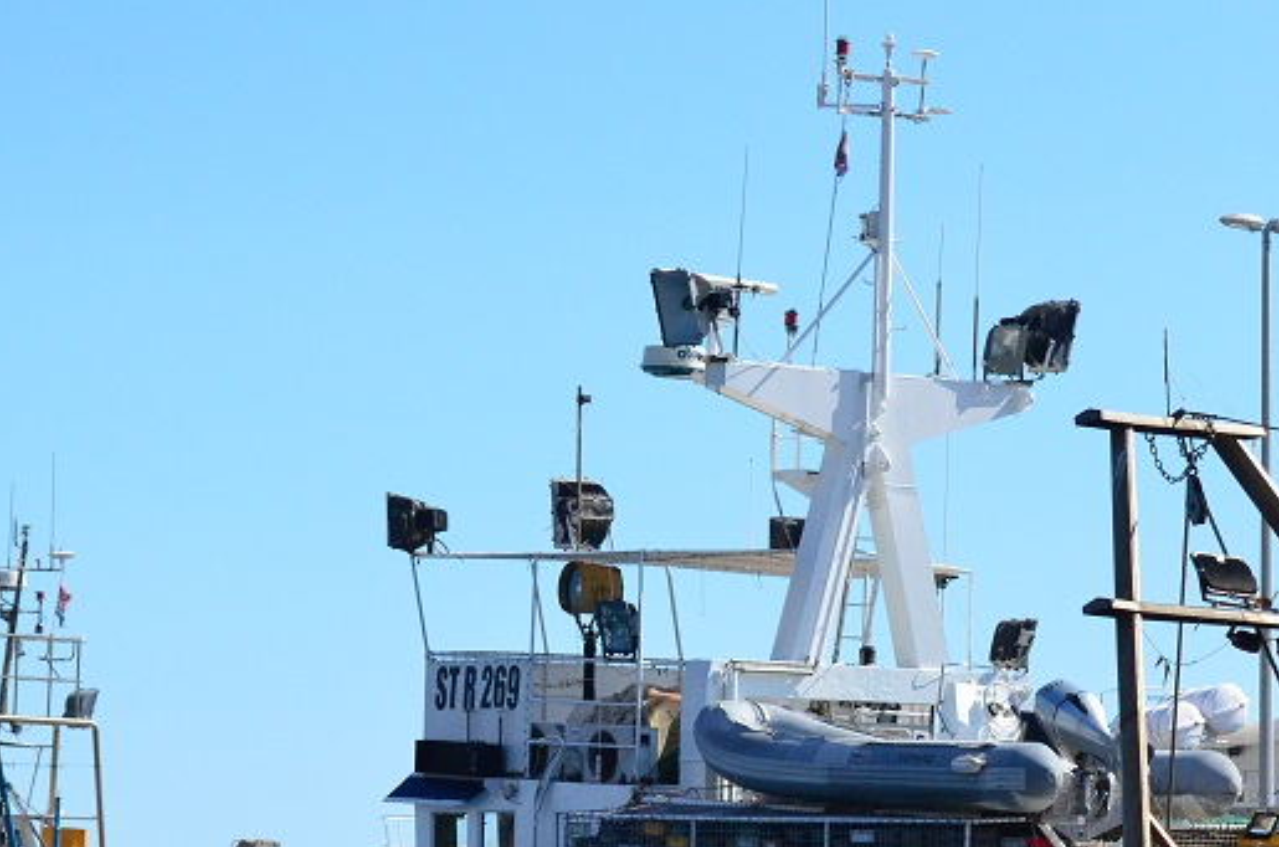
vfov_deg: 6.7
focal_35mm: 204
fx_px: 7232
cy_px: 797
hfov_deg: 10.1
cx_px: 934
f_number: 5.6
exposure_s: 1/8000
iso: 1600
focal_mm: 70
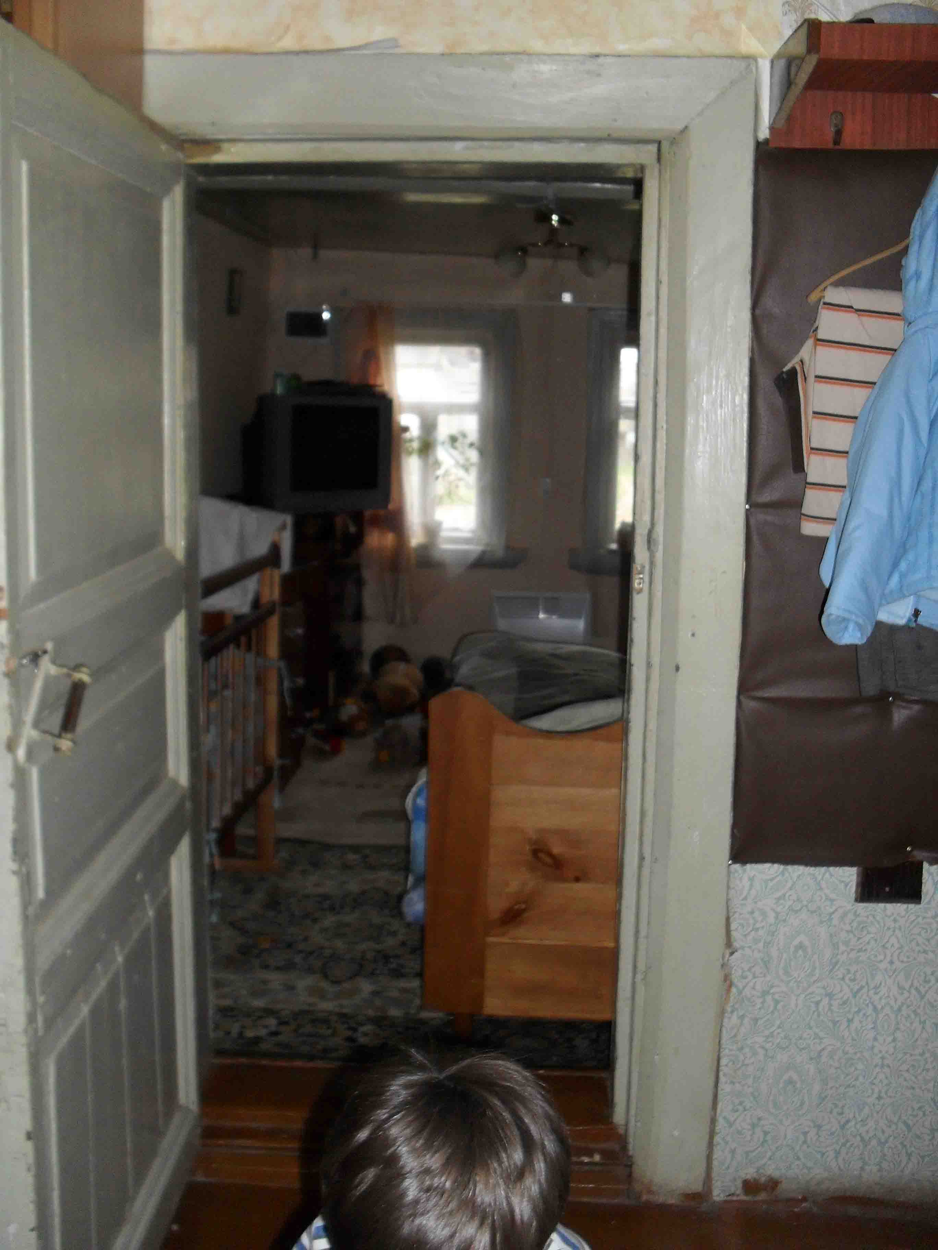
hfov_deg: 40.7
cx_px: 469
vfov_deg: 52.6
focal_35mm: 35
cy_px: 625
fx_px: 1265
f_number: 3.2
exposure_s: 1/45
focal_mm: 6.3
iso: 200
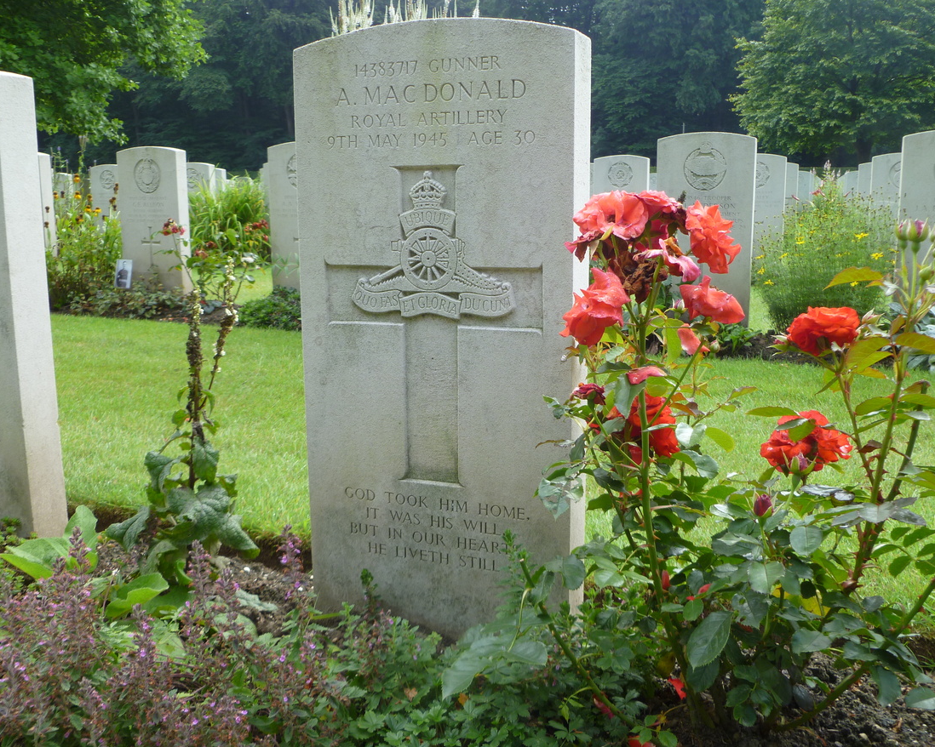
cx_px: 467
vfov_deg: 45.8
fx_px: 885
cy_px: 375
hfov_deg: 55.7
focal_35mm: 32
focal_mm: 5.4
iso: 80
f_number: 3.4
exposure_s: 1/100
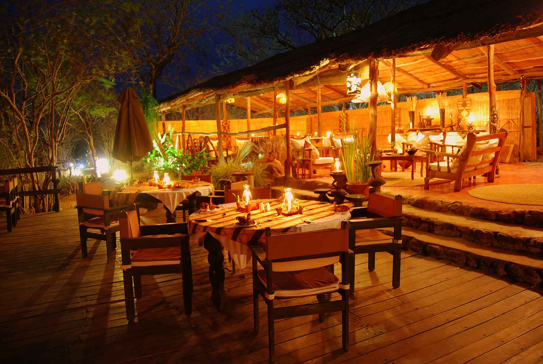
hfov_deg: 67.3
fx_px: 408
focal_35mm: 27
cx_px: 272
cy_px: 182
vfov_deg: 48.1
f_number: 3.5
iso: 100
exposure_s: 20
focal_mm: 18
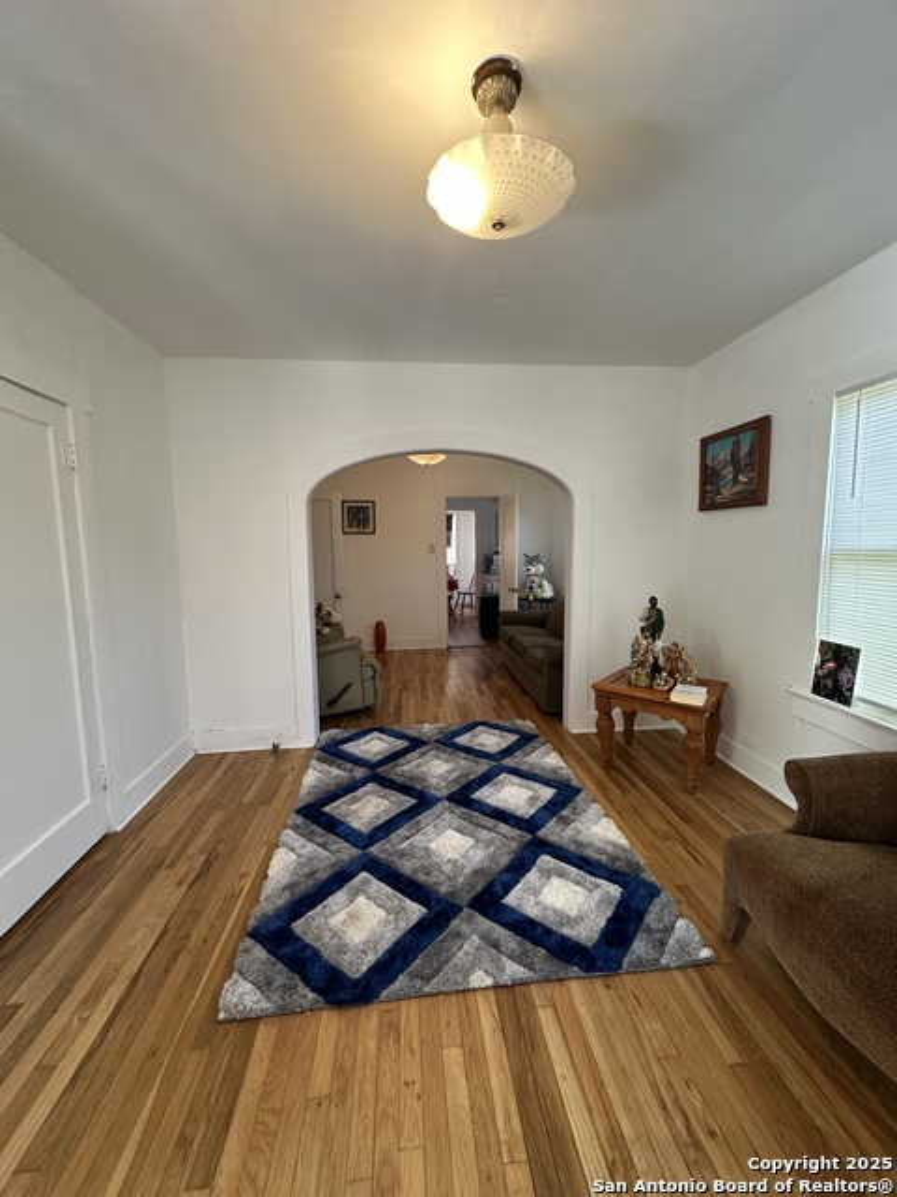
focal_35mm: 14
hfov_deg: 85.7
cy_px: 598
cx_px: 448
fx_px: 484
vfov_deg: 102.1
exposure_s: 1/60
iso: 160
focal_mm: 2.22
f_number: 2.2
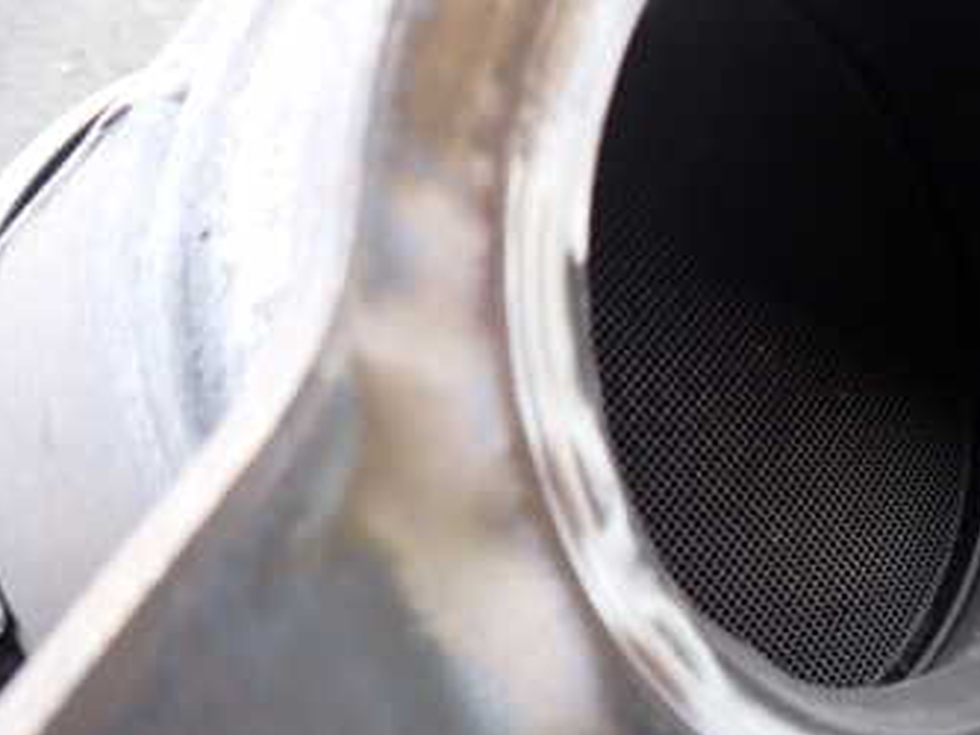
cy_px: 329
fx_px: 1274
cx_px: 874
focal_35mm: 45
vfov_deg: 32.2
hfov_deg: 39.2
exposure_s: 1/125
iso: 100
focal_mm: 4.5
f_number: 2
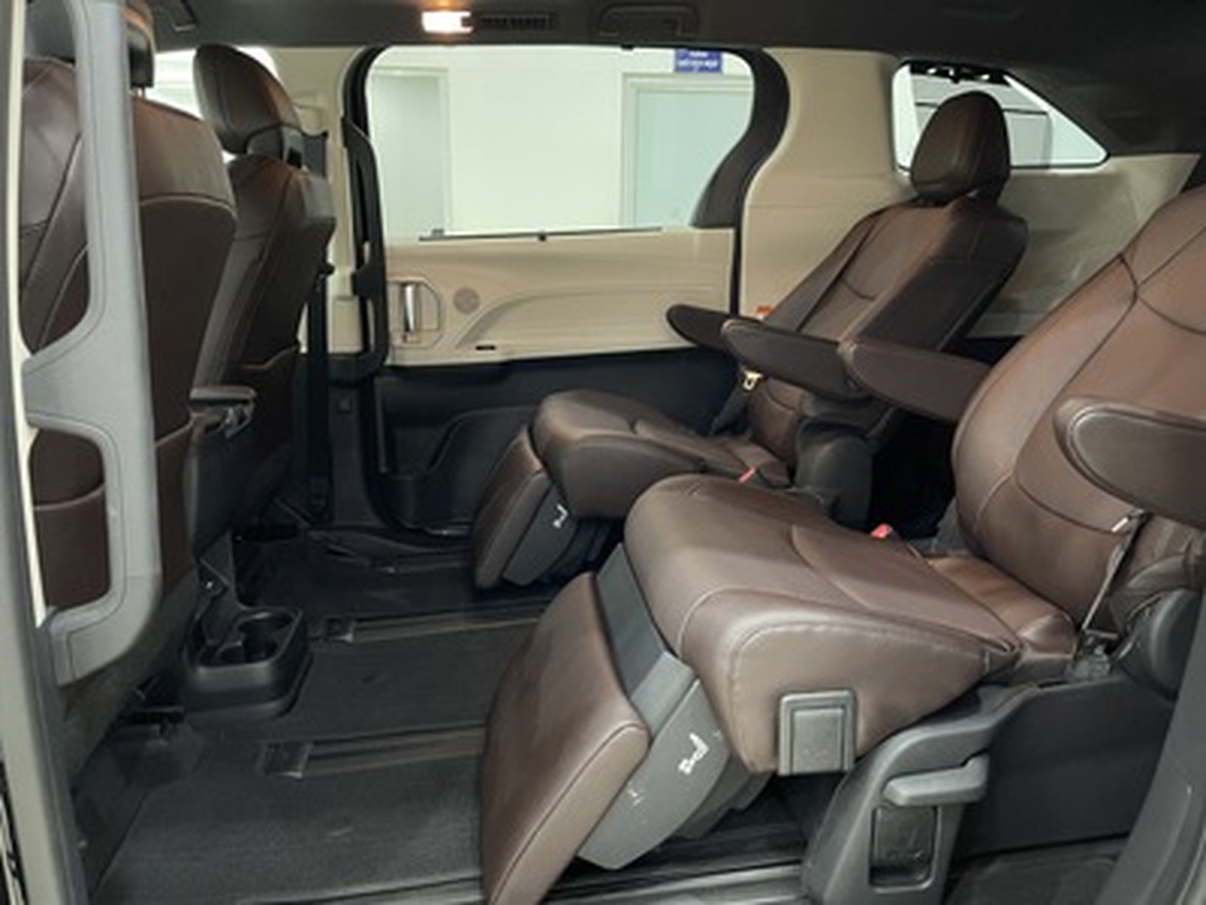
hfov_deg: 67.3
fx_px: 906
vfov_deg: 53.1
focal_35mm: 26
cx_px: 603
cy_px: 452
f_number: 1.6
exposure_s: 1/25
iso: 500
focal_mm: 5.1
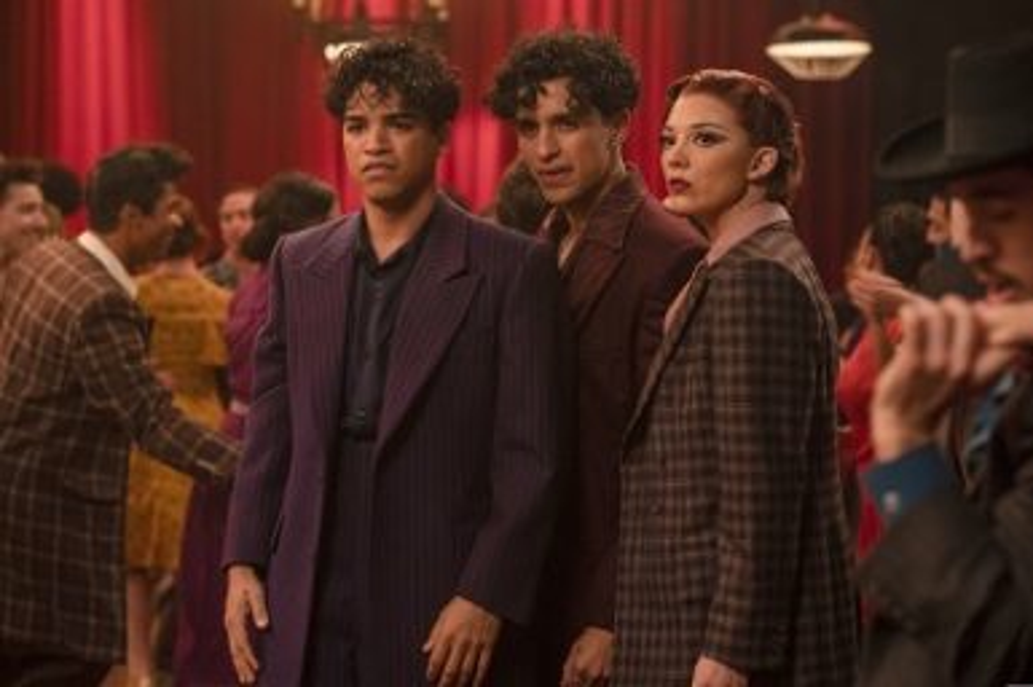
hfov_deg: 23.9
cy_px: 344
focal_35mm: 85
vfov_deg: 16.0
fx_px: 2437
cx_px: 516
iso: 4000
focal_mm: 85
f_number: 3.2
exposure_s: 1/100
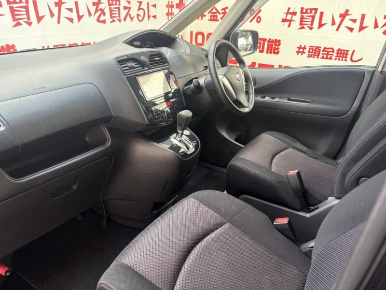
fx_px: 290
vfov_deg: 53.1
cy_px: 145
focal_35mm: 26
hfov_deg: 67.3
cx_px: 193
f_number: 1.6
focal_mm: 5.96
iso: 125
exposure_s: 1/95
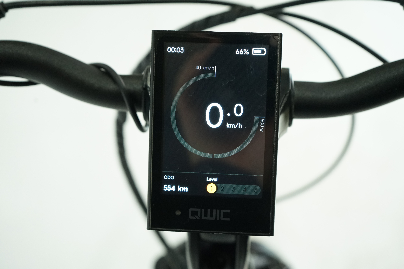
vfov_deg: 27.0
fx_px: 561
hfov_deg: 39.6
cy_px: 134
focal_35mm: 50
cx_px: 202
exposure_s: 1/200
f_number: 5.6
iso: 2500
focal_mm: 50
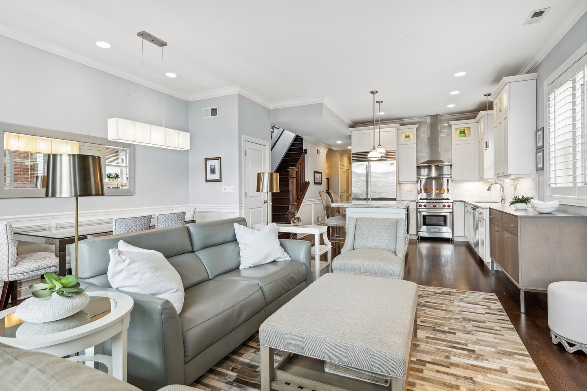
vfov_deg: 67.4
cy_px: 190
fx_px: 293
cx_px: 290
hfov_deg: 90.0
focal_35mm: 18
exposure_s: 1/20
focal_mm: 16
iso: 320
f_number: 8
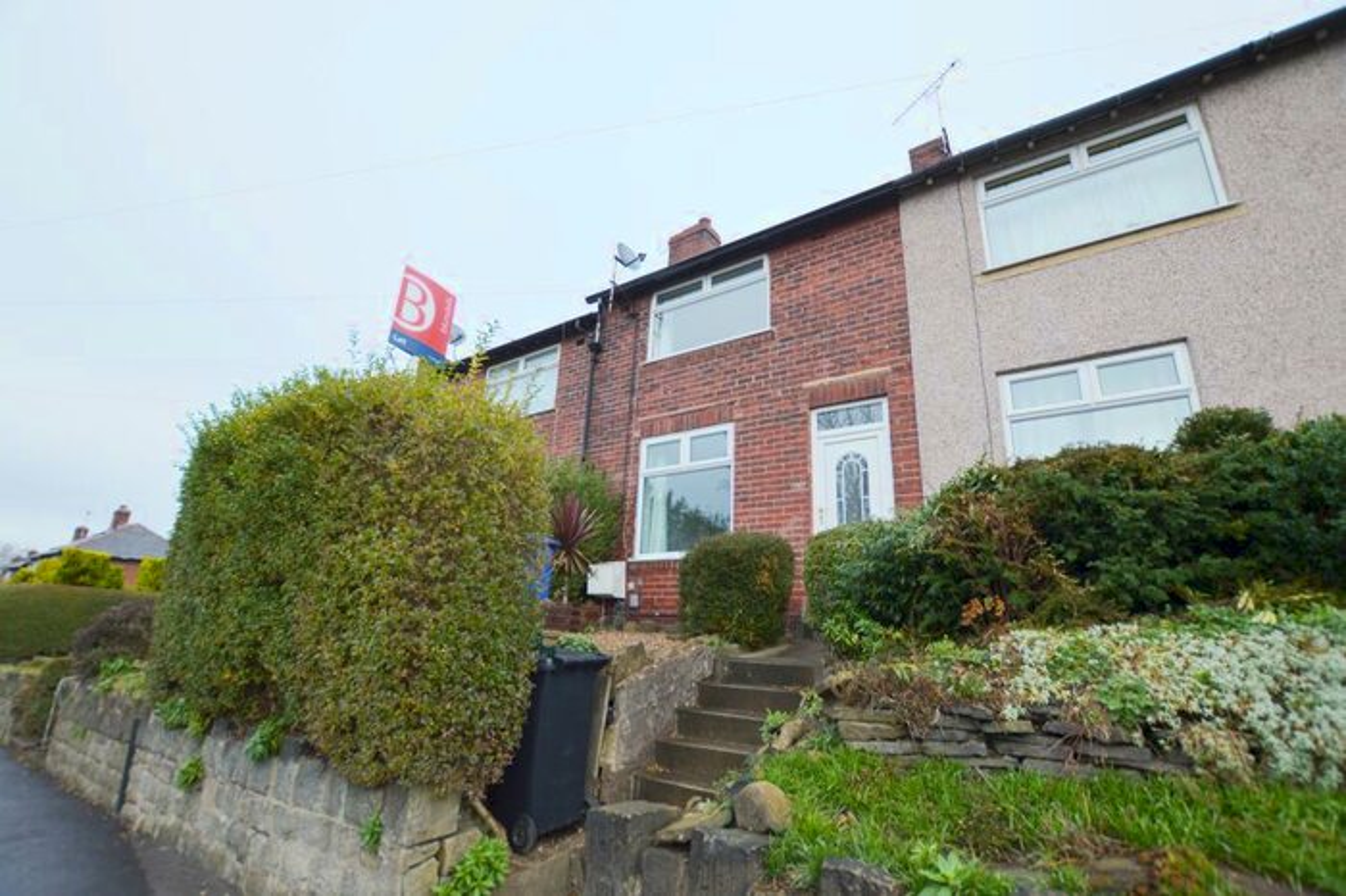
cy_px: 448
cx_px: 673
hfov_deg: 100.4
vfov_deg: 77.3
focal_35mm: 15
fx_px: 561
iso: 100
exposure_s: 1/200
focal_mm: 10
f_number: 3.5
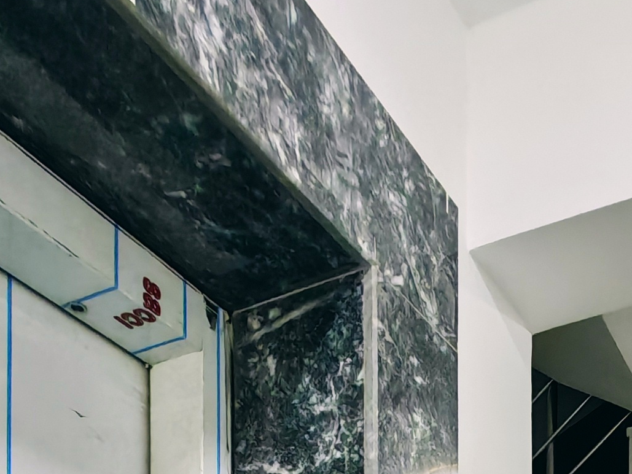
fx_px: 858
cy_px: 880
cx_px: 526
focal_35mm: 47
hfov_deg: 38.5
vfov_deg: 20.4
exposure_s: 1/33
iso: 400
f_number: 2
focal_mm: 1.82
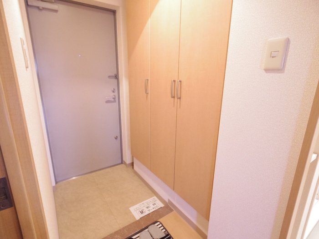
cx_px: 160
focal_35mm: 17
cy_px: 120
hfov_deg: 91.0
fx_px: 157
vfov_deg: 74.7
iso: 1600
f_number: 3.7
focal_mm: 3.8
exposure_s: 1/25
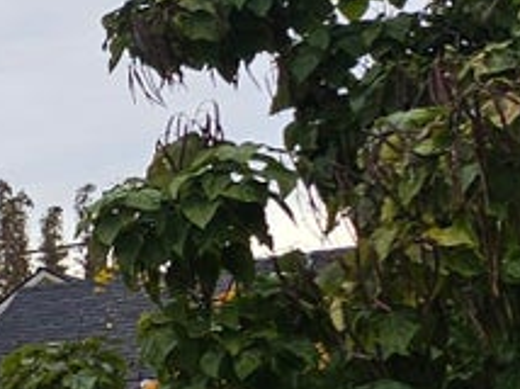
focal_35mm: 147
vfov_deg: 10.0
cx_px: -961
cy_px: 338
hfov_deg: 10.3
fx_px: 2206
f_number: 1.8
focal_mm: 5.4
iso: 25
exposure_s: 1/443
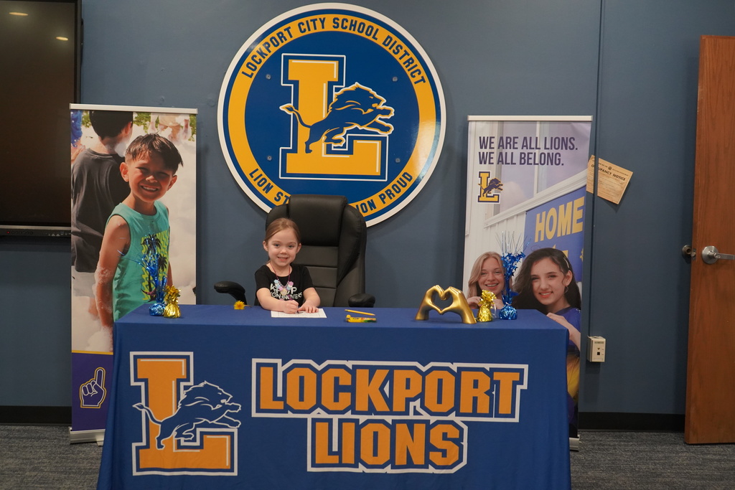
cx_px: 368
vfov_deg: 28.1
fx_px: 980
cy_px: 245
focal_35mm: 48
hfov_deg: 41.1
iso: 5000
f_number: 4.5
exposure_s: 1/160
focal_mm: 48
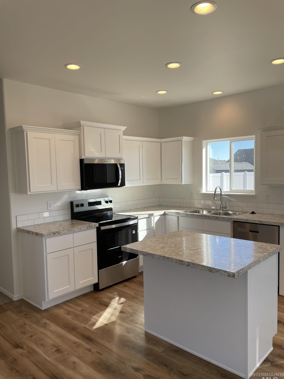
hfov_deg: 51.3
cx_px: 143
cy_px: 196
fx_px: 295
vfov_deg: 65.3
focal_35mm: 27
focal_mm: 4.2
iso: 32
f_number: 1.6
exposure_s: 1/380
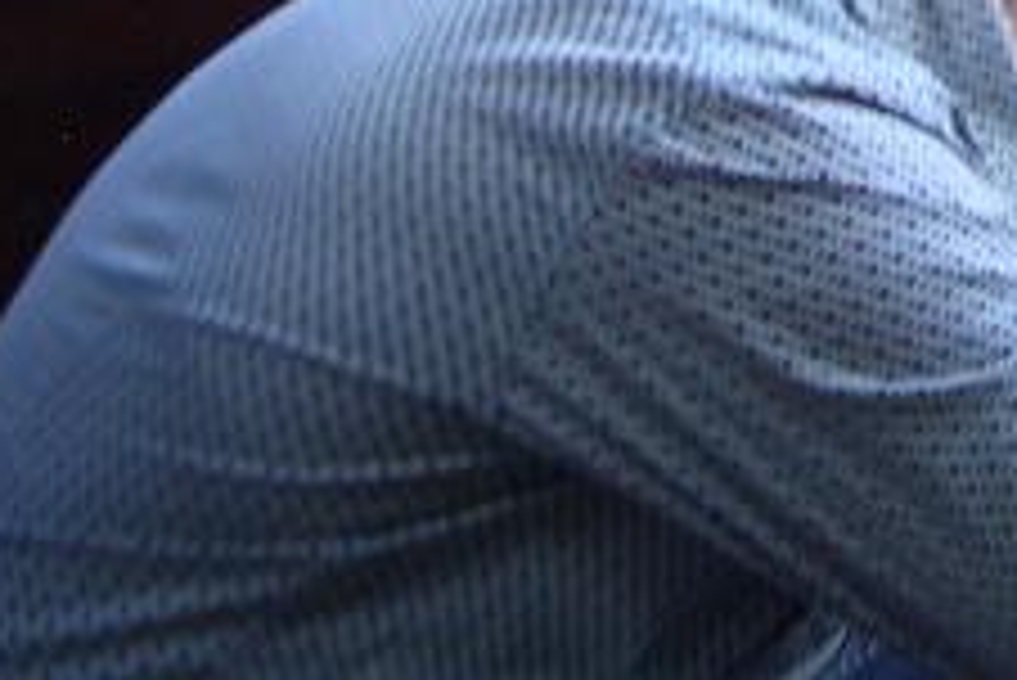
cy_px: -396
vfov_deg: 12.5
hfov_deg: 18.6
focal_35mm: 103
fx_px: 2912
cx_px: 1274
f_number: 2.6
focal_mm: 5.8
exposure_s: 1/50
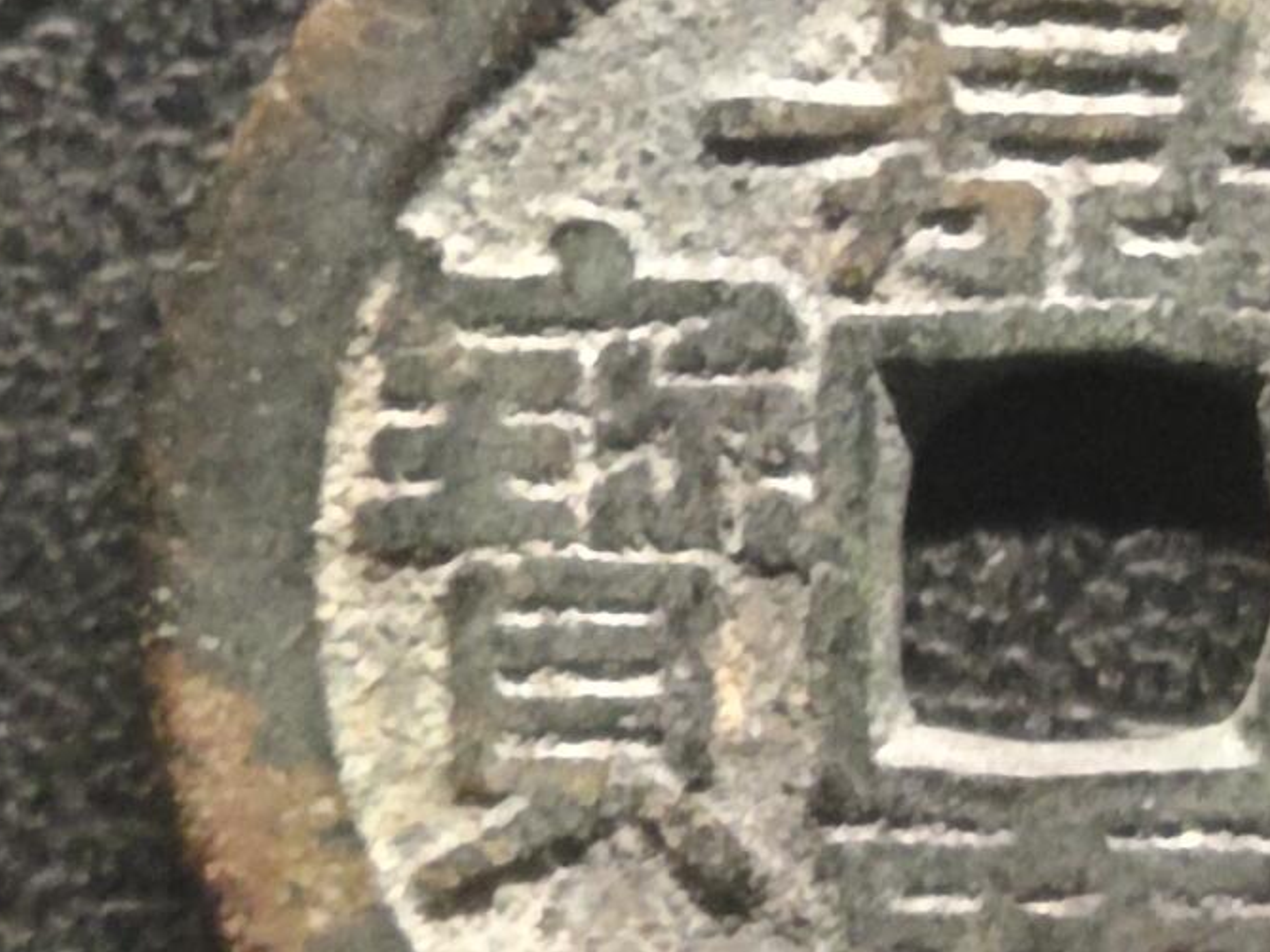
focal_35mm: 135
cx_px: 1166
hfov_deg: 14.4
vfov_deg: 11.0
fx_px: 4953
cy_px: 357
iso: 1250
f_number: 2.2
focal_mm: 3.42
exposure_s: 1/16.7
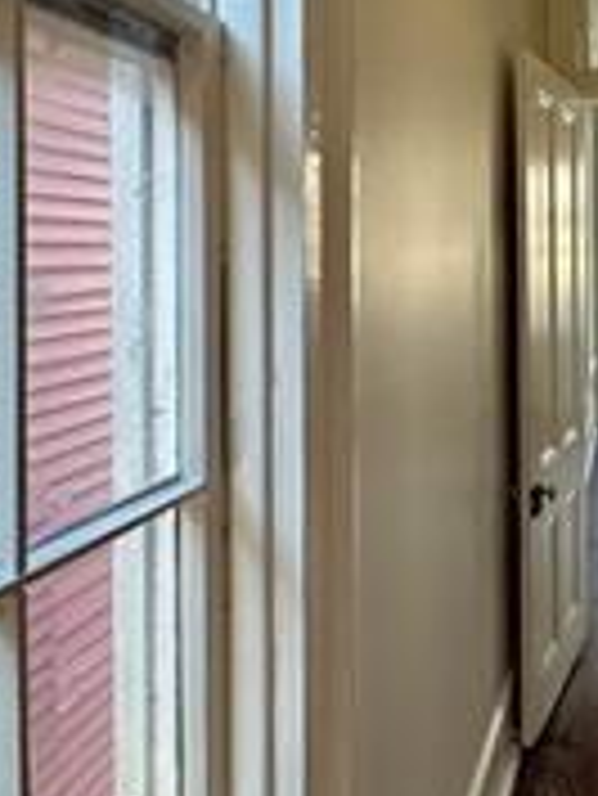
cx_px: 701
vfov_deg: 48.2
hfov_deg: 32.0
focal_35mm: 38
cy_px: 274
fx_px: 874
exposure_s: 1/120
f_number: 2.2
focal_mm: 2.22
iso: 125
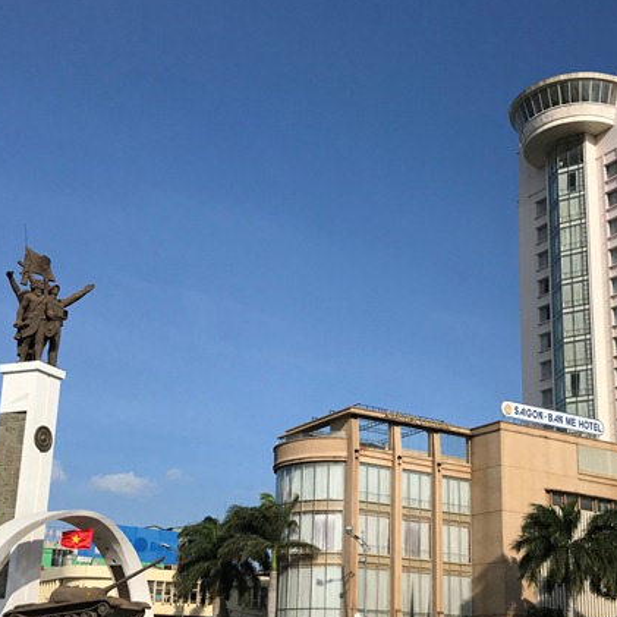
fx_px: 948
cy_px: 409
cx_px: 355
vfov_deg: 35.7
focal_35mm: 47
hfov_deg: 36.0
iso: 20
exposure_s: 1/4000
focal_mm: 3.99
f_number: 1.8
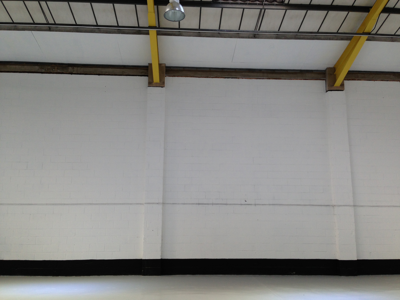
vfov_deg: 42.9
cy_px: 150
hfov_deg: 55.4
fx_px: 381
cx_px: 200
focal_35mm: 33
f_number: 2.4
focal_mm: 4.13
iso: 50
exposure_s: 1/262
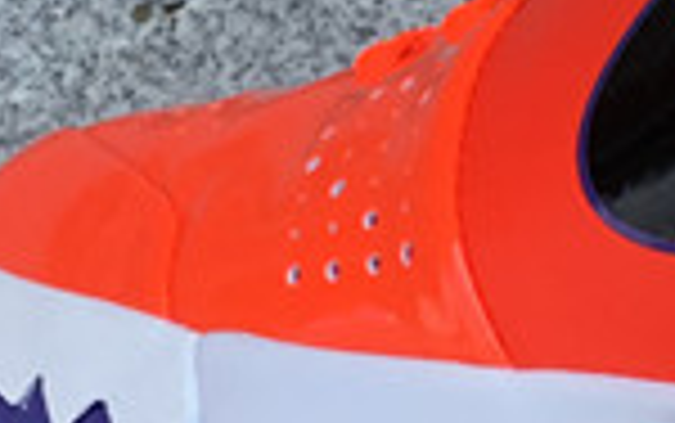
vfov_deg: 7.5
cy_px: 266
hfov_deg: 11.7
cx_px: 783
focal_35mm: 175
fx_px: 3222
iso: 25
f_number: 2.4
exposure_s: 1/578
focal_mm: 3.3
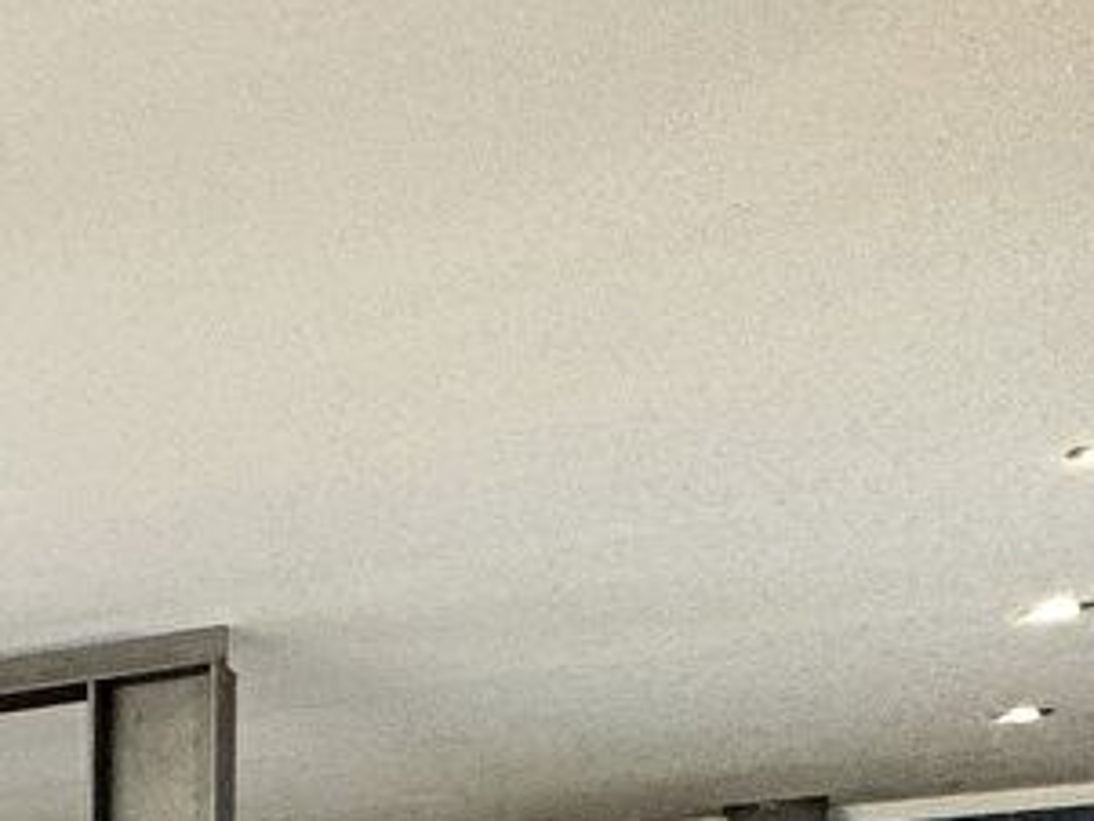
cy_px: 1232
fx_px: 2118
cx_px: -1512
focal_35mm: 67
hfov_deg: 15.4
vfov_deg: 19.2
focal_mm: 2.22
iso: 125
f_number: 2.2
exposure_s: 1/100
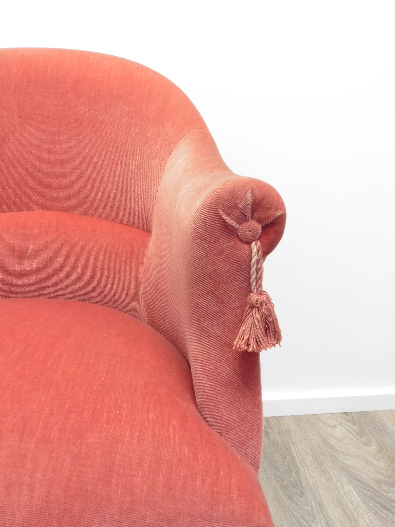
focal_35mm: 27
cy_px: 264
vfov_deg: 65.3
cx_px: 198
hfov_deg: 51.4
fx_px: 411
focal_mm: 4.8
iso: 125
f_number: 8
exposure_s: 1/13
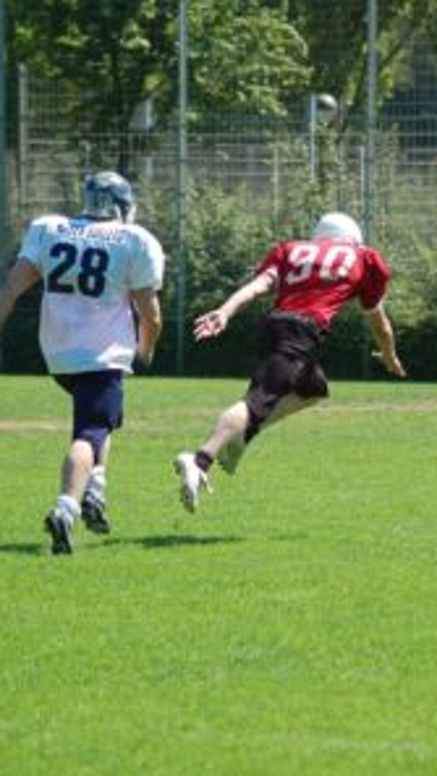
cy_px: 389
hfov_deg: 4.2
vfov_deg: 7.5
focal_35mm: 287
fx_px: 5914
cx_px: 315
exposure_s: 1/1000
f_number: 4.2
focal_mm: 120
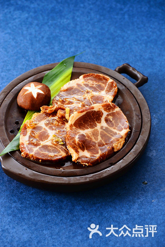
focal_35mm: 105
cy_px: 124
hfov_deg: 13.0
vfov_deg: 19.5
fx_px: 722
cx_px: 82
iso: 100
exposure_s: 1/125
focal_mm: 105
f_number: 7.1
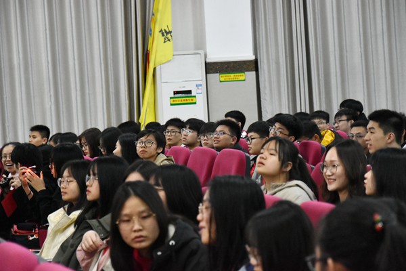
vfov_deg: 10.2
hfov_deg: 15.2
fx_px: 1522
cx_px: 203
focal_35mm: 135
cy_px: 136
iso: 2500
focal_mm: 90
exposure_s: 1/60
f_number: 5.6
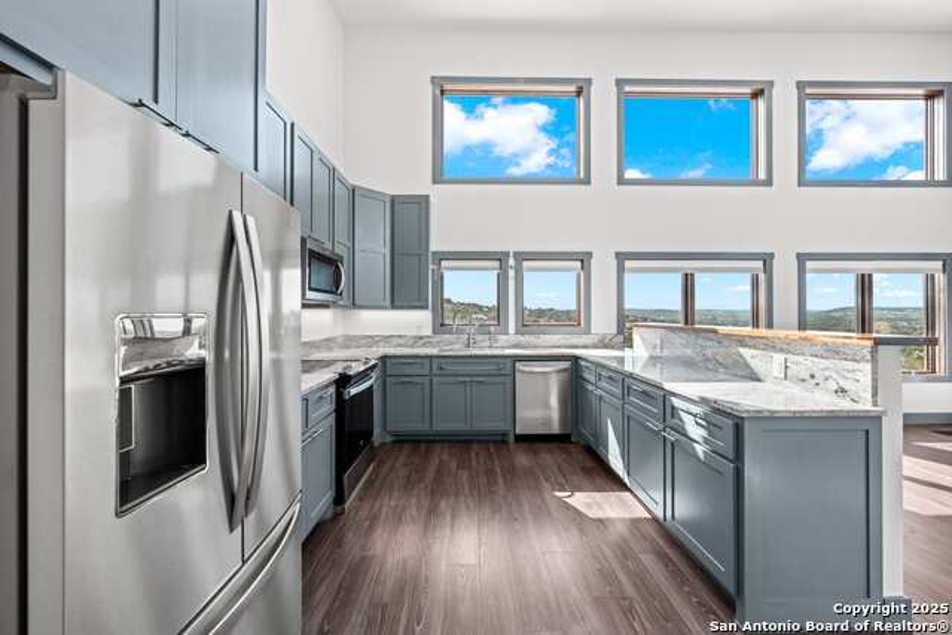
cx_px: 476
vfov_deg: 81.2
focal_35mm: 14
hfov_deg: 104.2
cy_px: 318
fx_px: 370
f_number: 8
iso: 100
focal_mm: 14
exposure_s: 1/80
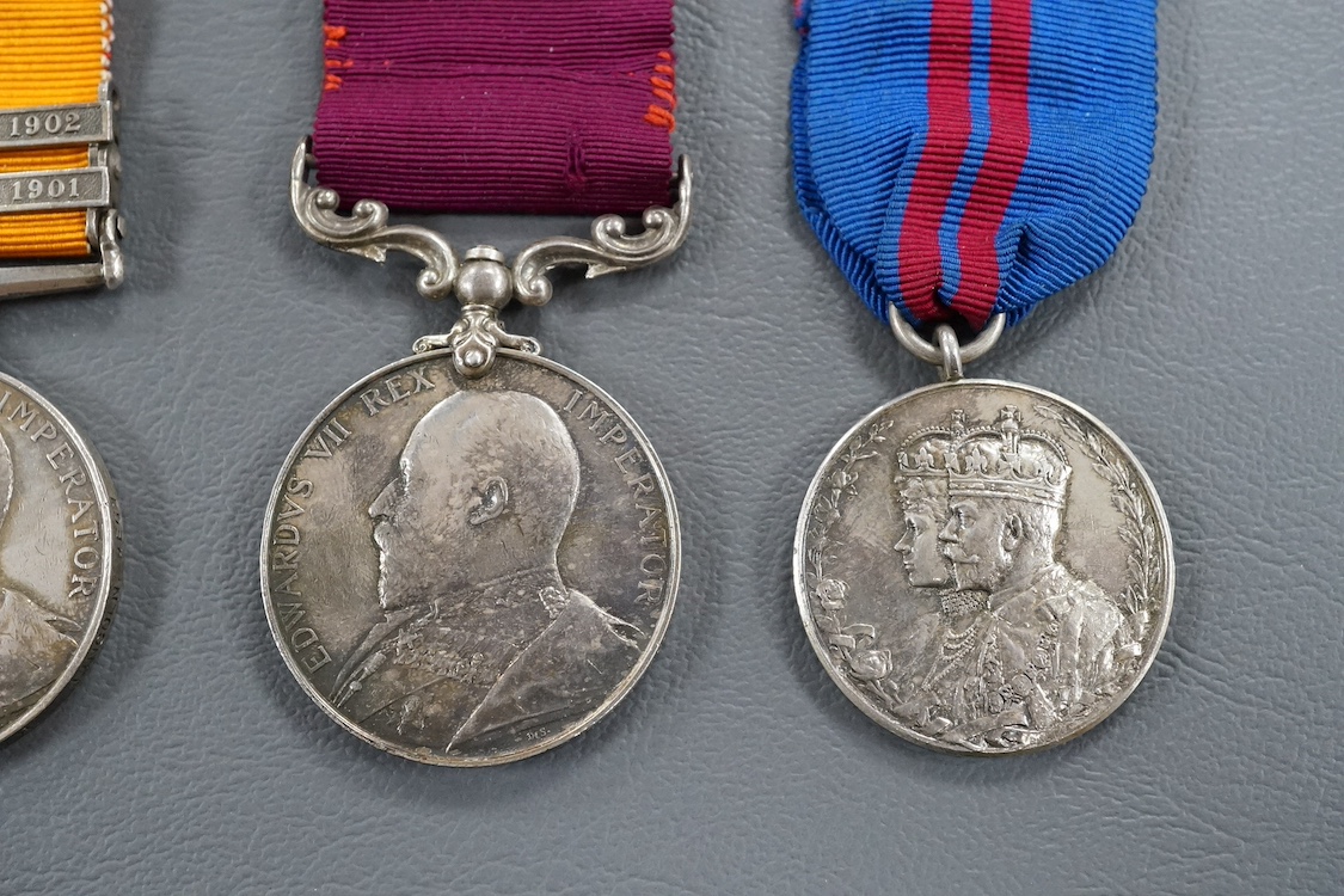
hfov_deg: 43.6
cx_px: 672
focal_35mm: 45
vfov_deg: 29.9
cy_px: 448
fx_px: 1680
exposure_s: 1/80
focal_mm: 30
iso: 3200
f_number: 13
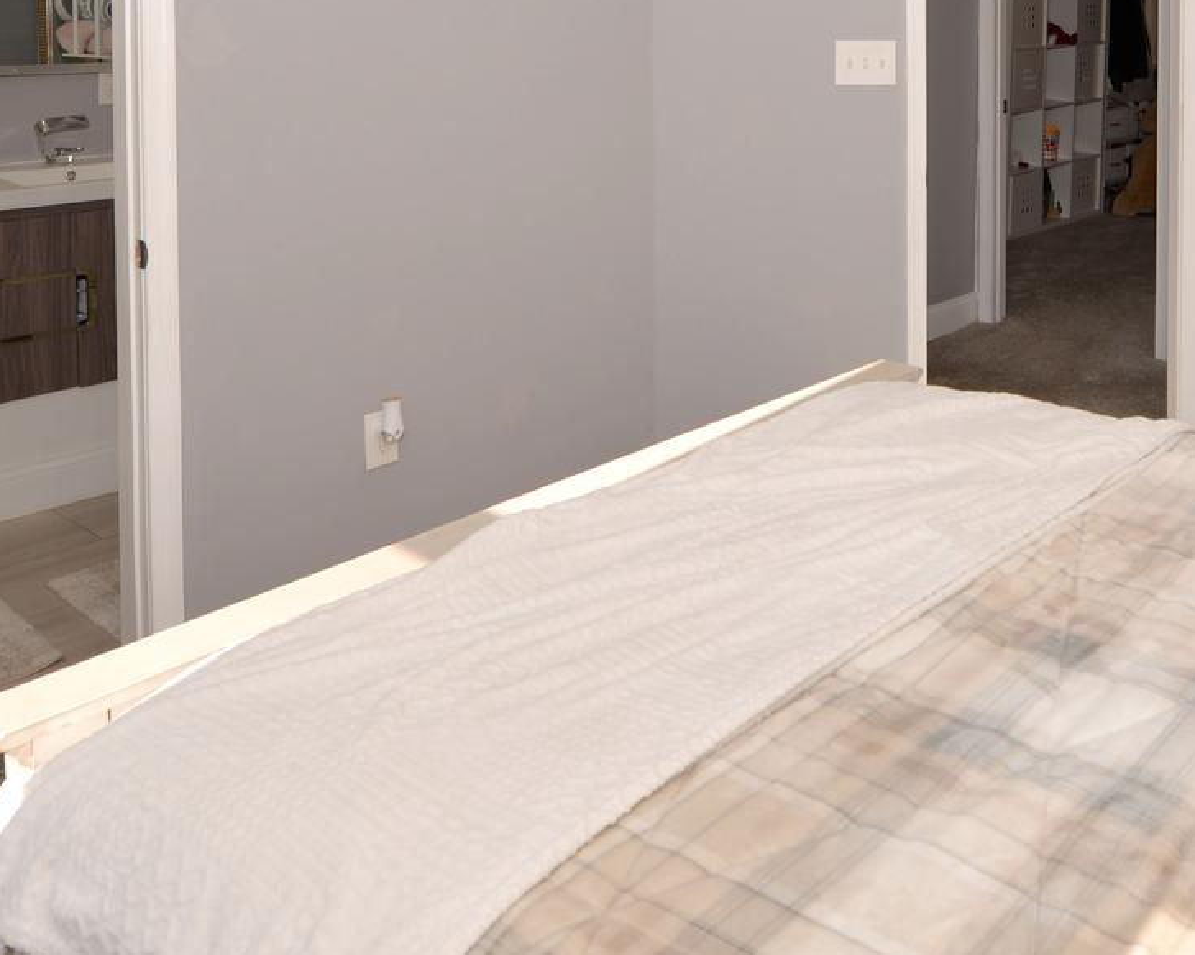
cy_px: 62
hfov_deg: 47.0
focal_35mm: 37
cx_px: 916
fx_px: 1308
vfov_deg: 37.0
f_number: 6.3
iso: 100
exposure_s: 1/160
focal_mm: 14
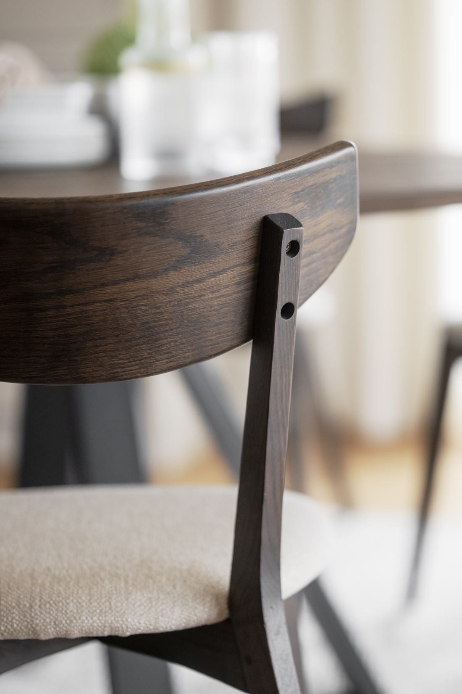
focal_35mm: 103
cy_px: 319
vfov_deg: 19.8
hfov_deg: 13.3
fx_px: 1983
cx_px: 266
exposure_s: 1/125
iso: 320
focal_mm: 85
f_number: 1.8
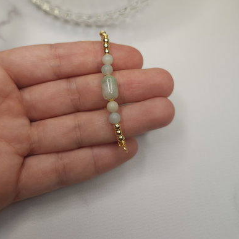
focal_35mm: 28
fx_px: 219
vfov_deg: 56.3
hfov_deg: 57.3
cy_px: 84
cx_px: 116
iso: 50
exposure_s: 1/30
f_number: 1.8
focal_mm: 5.4
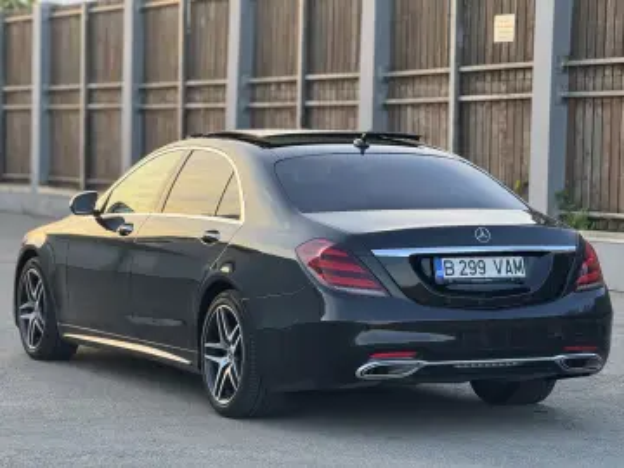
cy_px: 234
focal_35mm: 120
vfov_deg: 12.3
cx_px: 312
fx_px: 2163
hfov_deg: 16.4
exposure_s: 1/99
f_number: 2.8
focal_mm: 15.66
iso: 64
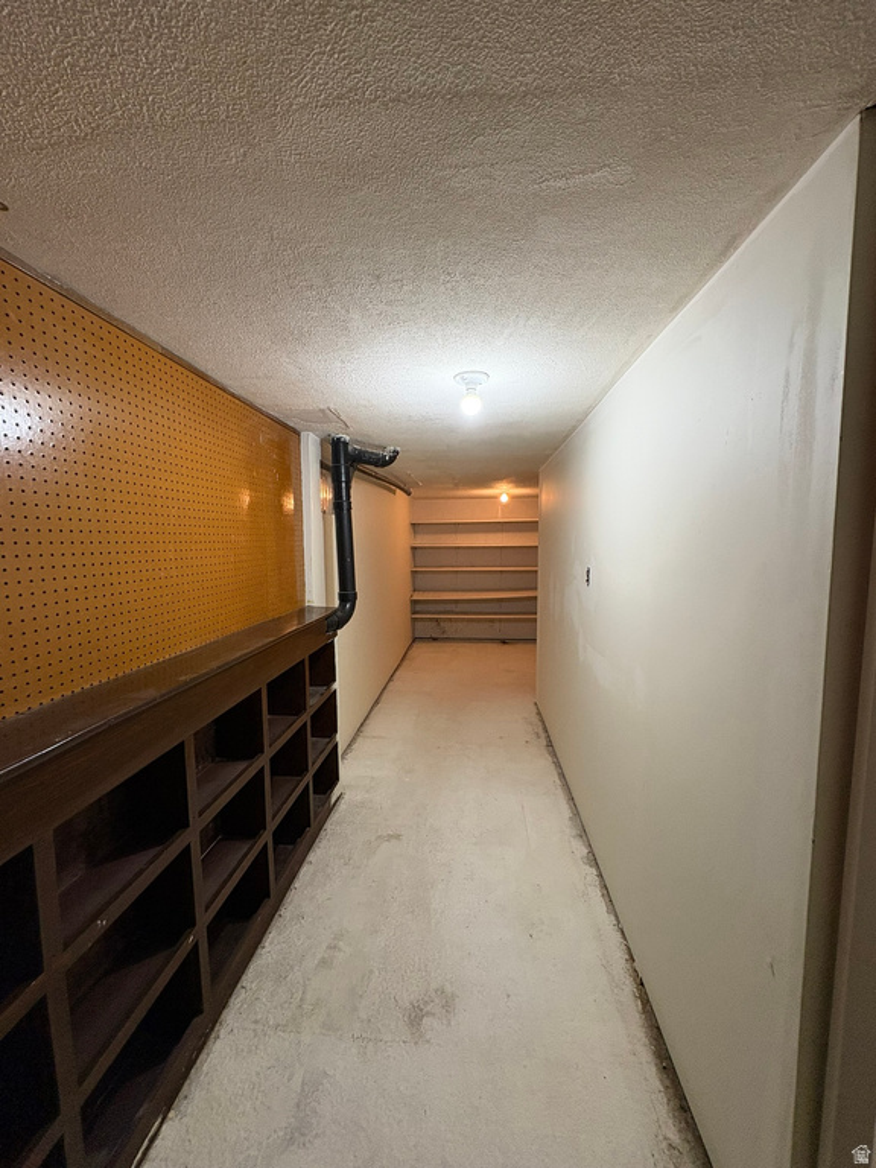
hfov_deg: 85.7
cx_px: 438
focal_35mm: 14
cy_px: 584
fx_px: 472
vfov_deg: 102.1
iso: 250
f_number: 2.2
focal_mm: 2.22
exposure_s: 1/60
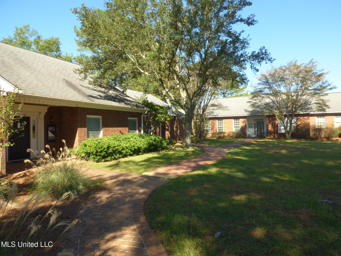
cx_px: 170
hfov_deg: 81.7
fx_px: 197
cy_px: 128
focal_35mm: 20
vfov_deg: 66.0
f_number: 6.3
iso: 100
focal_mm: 3.58
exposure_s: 1/125
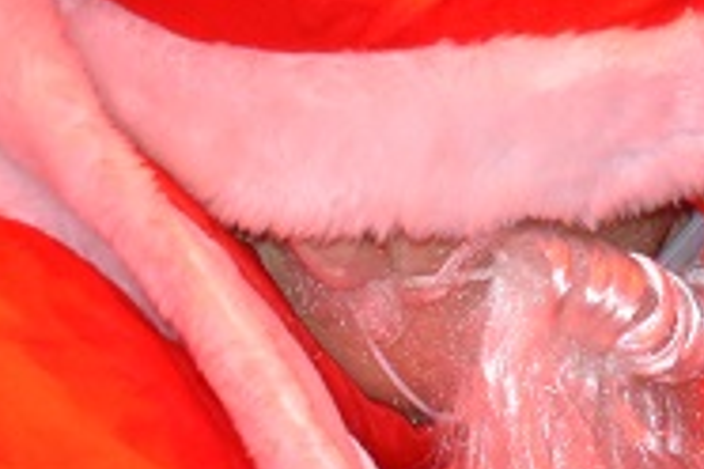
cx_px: 1018
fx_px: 3123
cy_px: 543
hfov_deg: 12.3
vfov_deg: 8.5
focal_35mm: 160
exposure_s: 1/60
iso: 2800
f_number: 4.2
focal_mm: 31
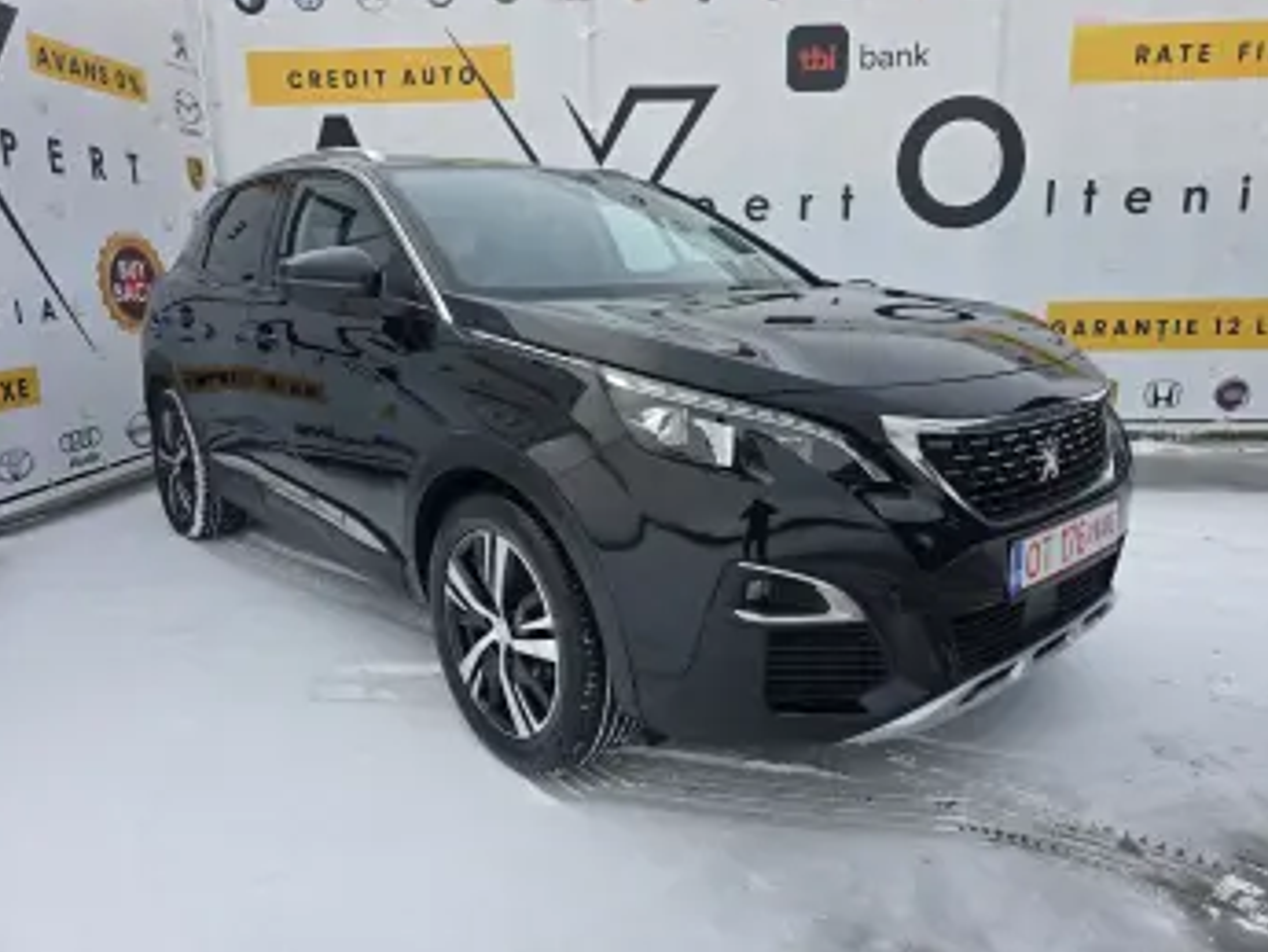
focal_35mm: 24
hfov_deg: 71.6
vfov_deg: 56.8
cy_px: 463
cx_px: 651
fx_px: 879
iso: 25
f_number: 1.7
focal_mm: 6.3
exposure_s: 1/359
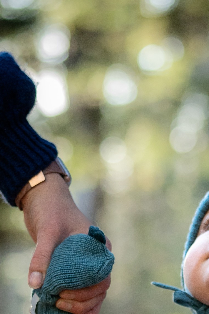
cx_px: 208
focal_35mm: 180
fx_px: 1568
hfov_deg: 7.6
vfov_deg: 11.0
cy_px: 479
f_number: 1.8
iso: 2000
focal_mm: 50
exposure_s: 1/640
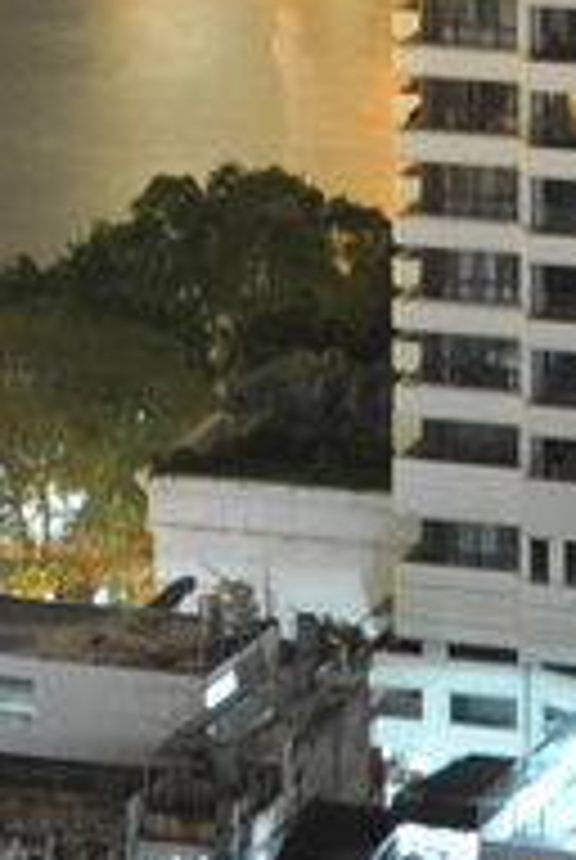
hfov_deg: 4.3
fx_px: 7610
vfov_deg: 6.1
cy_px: -1432
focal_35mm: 318
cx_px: -234
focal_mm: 25
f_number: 5
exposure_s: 15
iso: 200
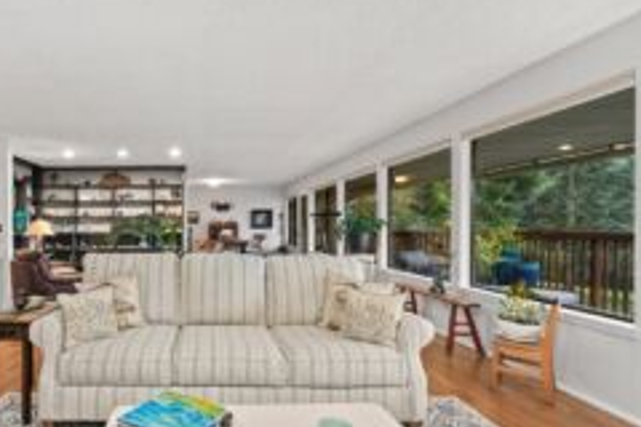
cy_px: 234
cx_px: 203
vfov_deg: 61.8
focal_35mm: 20
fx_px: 356
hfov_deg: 80.6
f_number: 6.7
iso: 1000
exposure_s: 1/4
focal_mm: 12
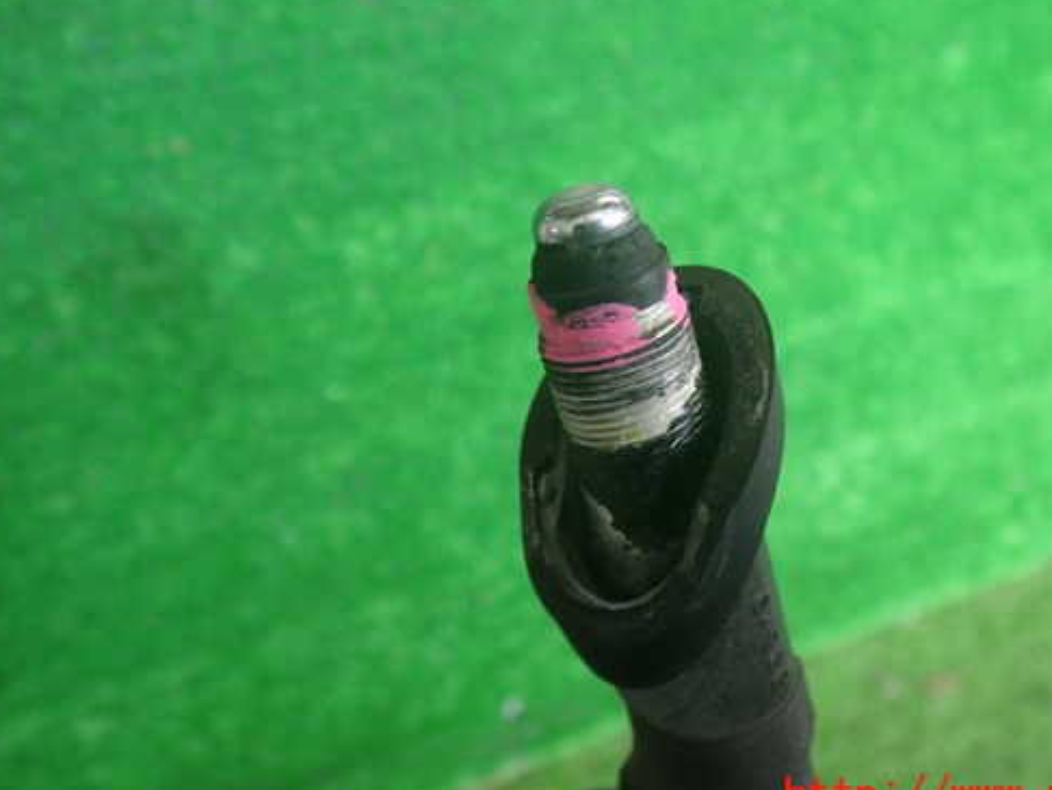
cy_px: 338
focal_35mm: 37
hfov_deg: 49.8
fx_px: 1125
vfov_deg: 38.6
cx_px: 623
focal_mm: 5.4
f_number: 2.3
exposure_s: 1/100
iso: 200
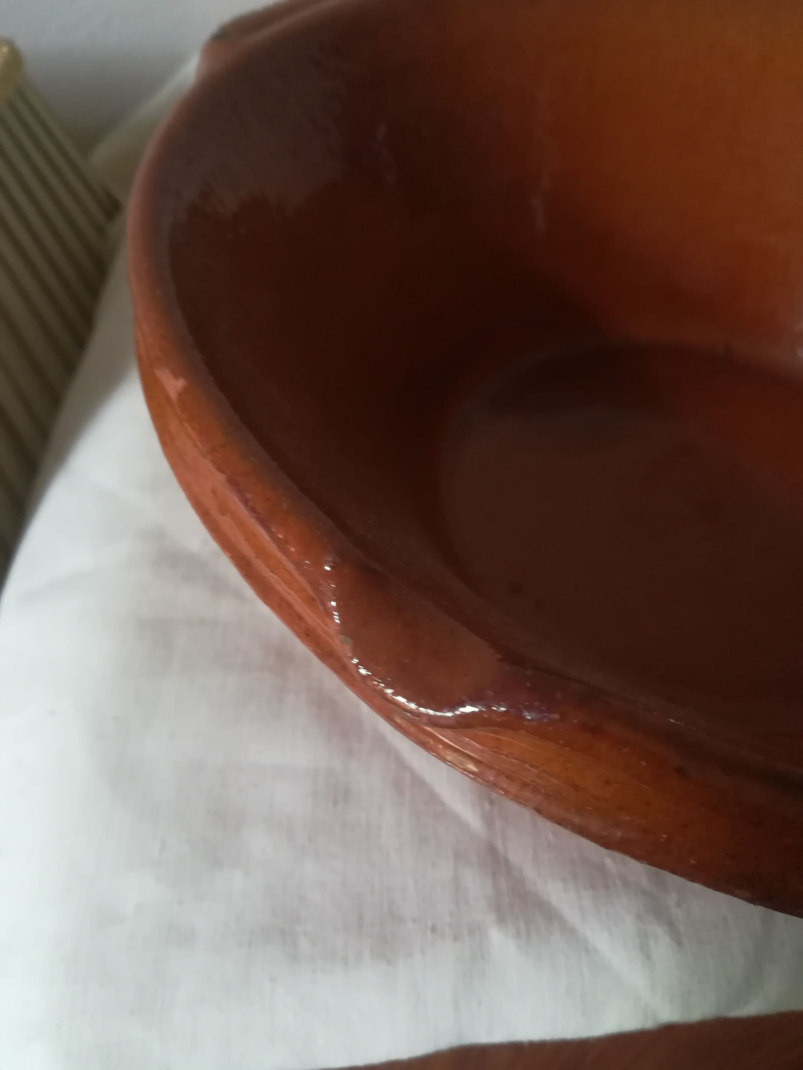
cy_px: 535
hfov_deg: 53.1
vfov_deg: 67.3
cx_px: 402
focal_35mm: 26
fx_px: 804
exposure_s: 1/24
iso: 320
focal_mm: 3.83
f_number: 2.2
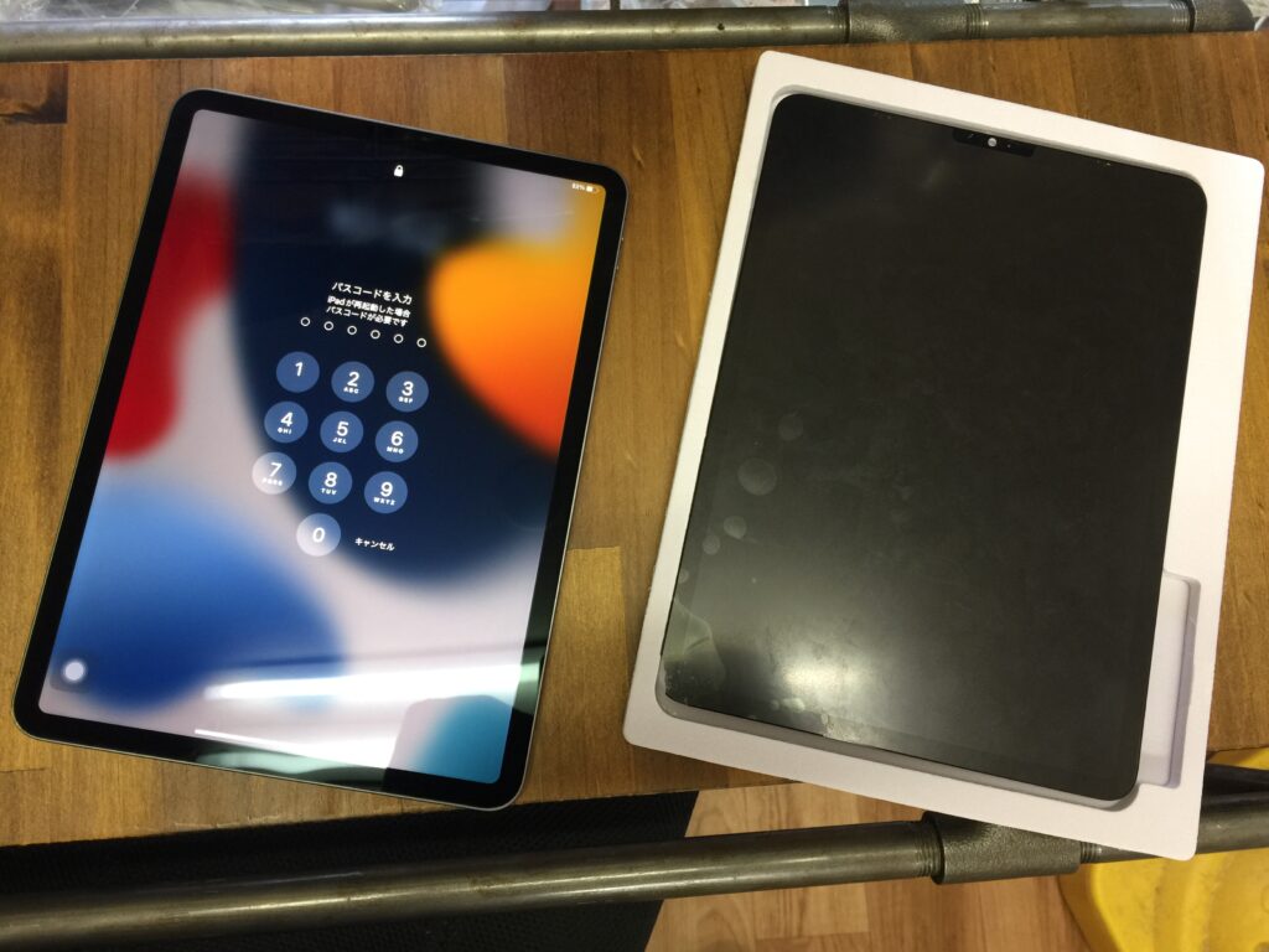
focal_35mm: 29
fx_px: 1063
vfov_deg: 48.2
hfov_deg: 61.7
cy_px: 476
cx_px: 634
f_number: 2.2
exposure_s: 1/17
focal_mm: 4.15
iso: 50
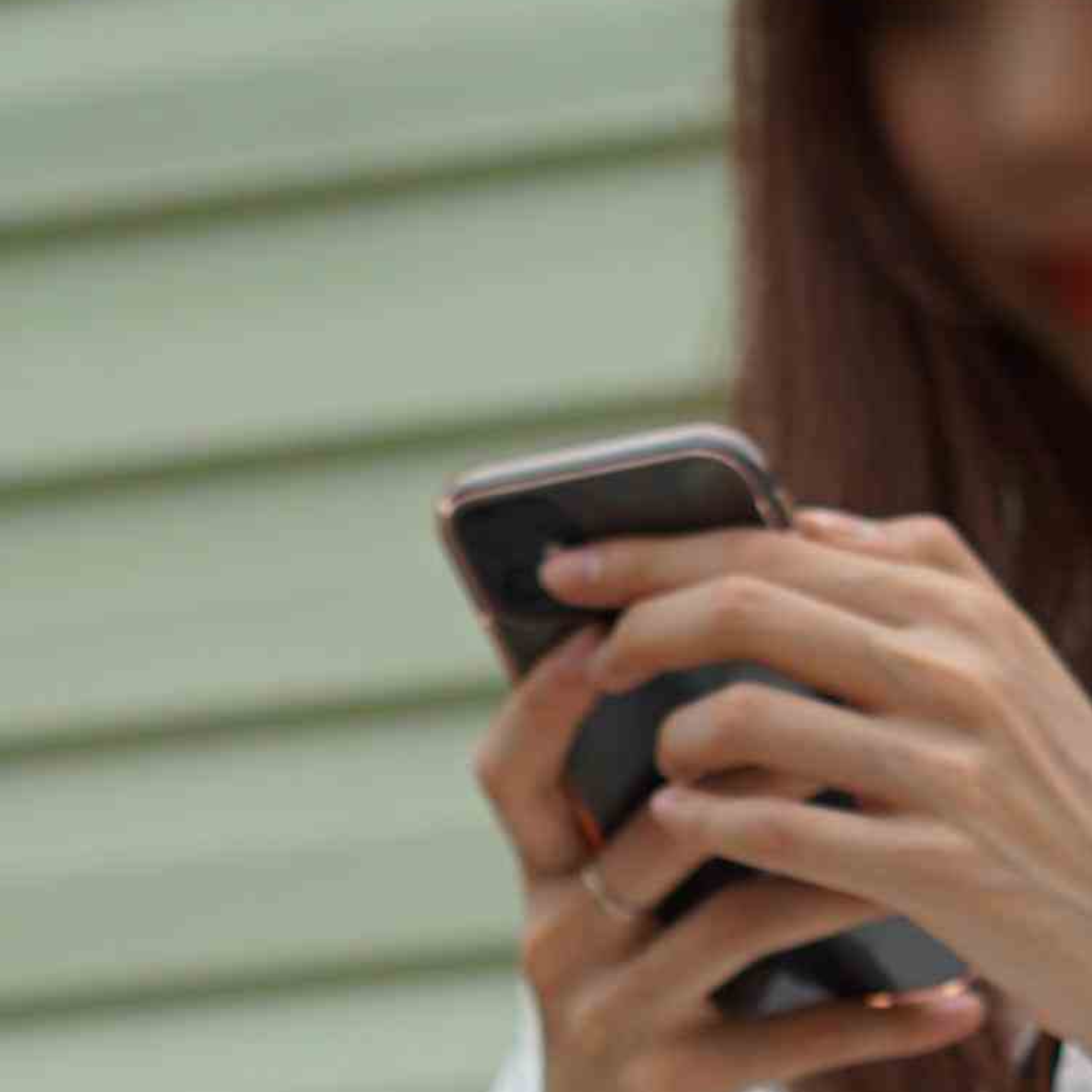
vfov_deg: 7.0
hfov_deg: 7.3
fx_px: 8601
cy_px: 2258
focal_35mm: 241
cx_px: 688
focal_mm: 50
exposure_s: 1/800
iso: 100
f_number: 2.8
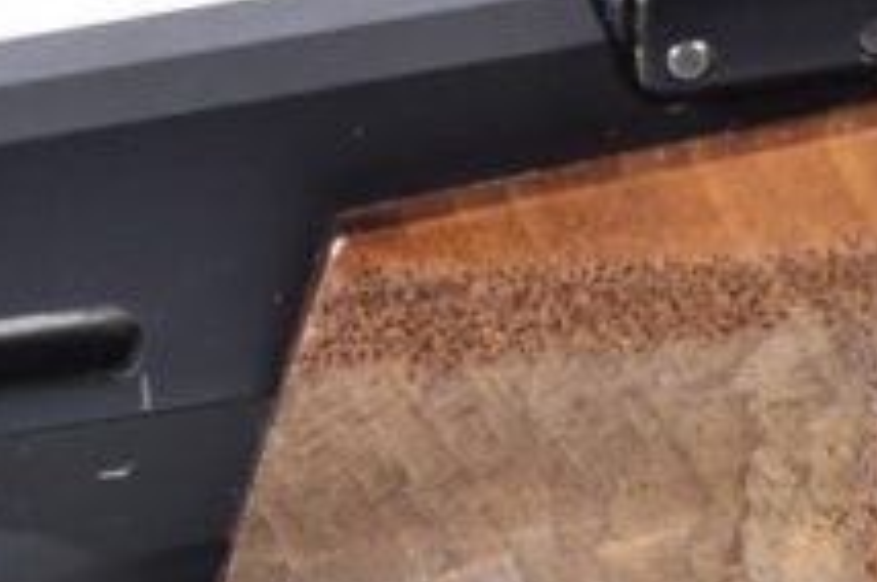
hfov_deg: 9.1
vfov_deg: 6.2
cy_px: 877
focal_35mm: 219
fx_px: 5327
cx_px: -516
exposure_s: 1/60
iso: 640
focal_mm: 26
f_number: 5
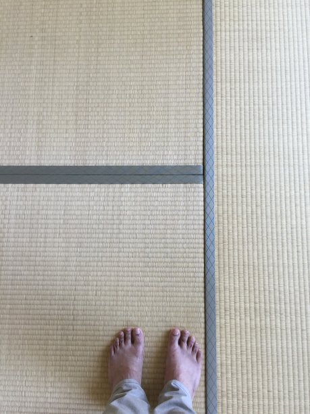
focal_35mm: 29
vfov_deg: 61.7
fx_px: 346
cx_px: 155
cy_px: 207
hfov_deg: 48.2
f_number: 2.2
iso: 40
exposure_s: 1/30
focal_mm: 4.15
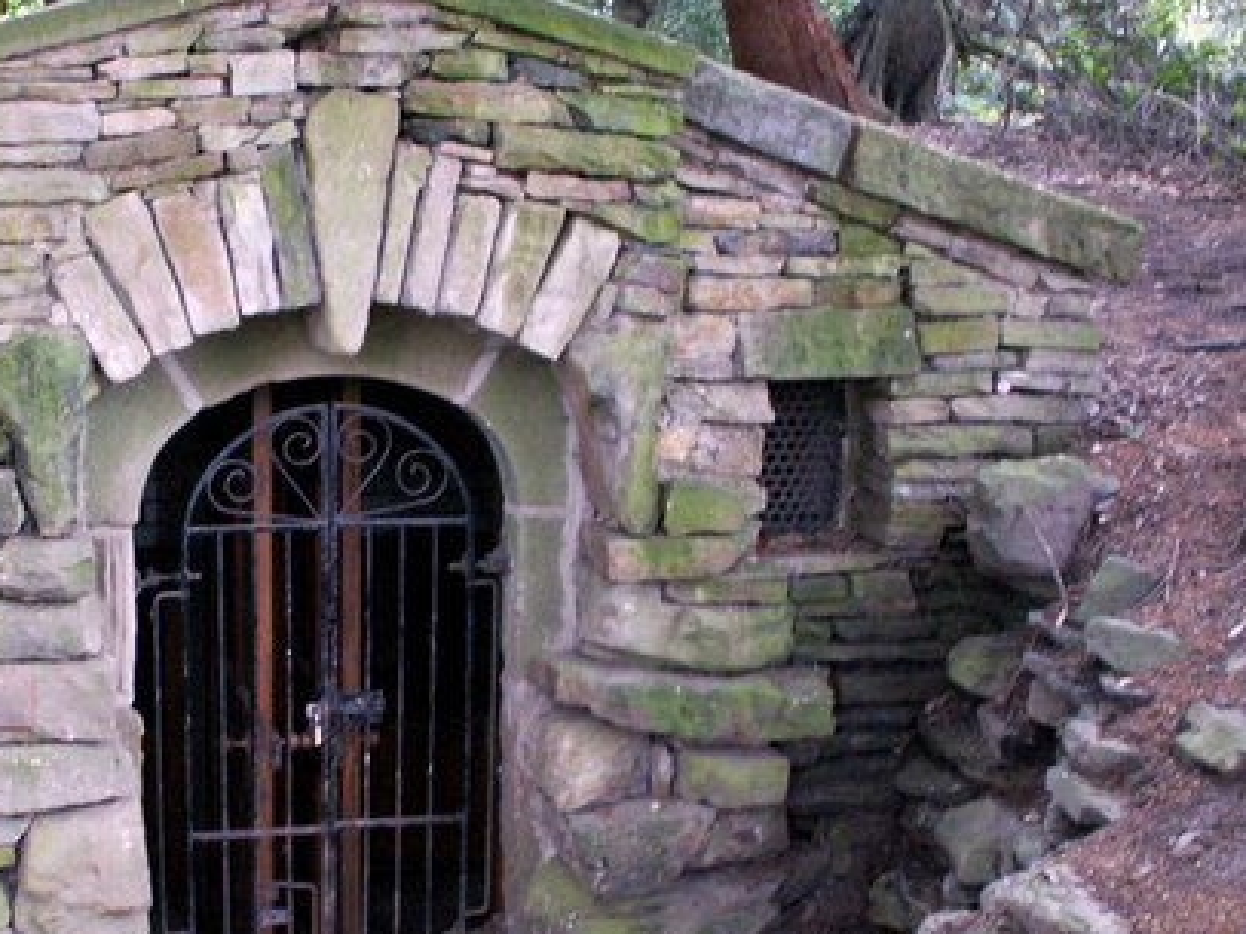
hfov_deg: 34.3
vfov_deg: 26.4
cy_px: 612
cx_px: 321
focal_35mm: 55
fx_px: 1979
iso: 160
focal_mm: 5.86
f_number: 2.8
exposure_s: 1/10
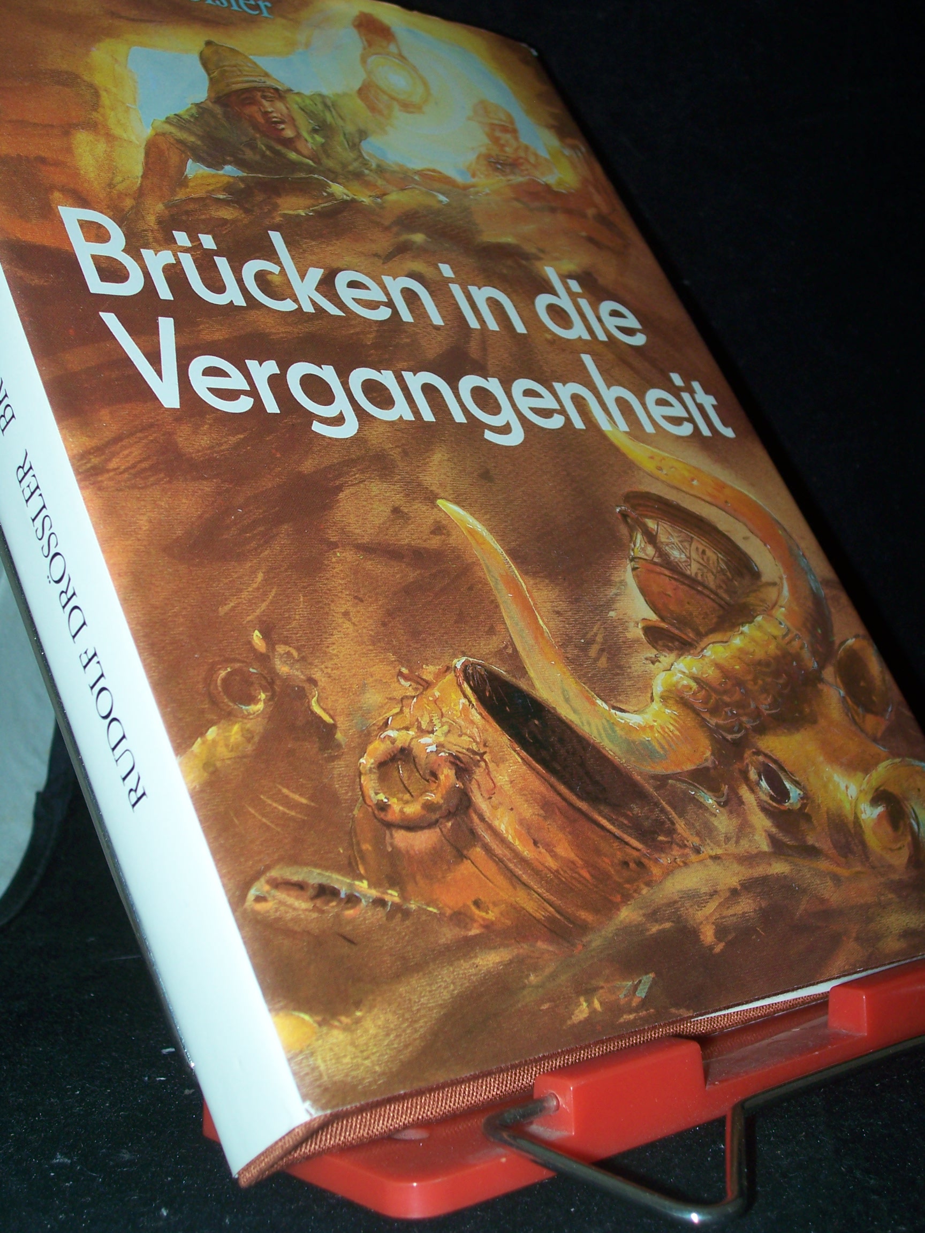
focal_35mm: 53
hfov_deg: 27.5
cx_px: 462
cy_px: 616
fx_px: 1888
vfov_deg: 36.2
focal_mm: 8.7
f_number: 3.2
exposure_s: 1/80
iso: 80
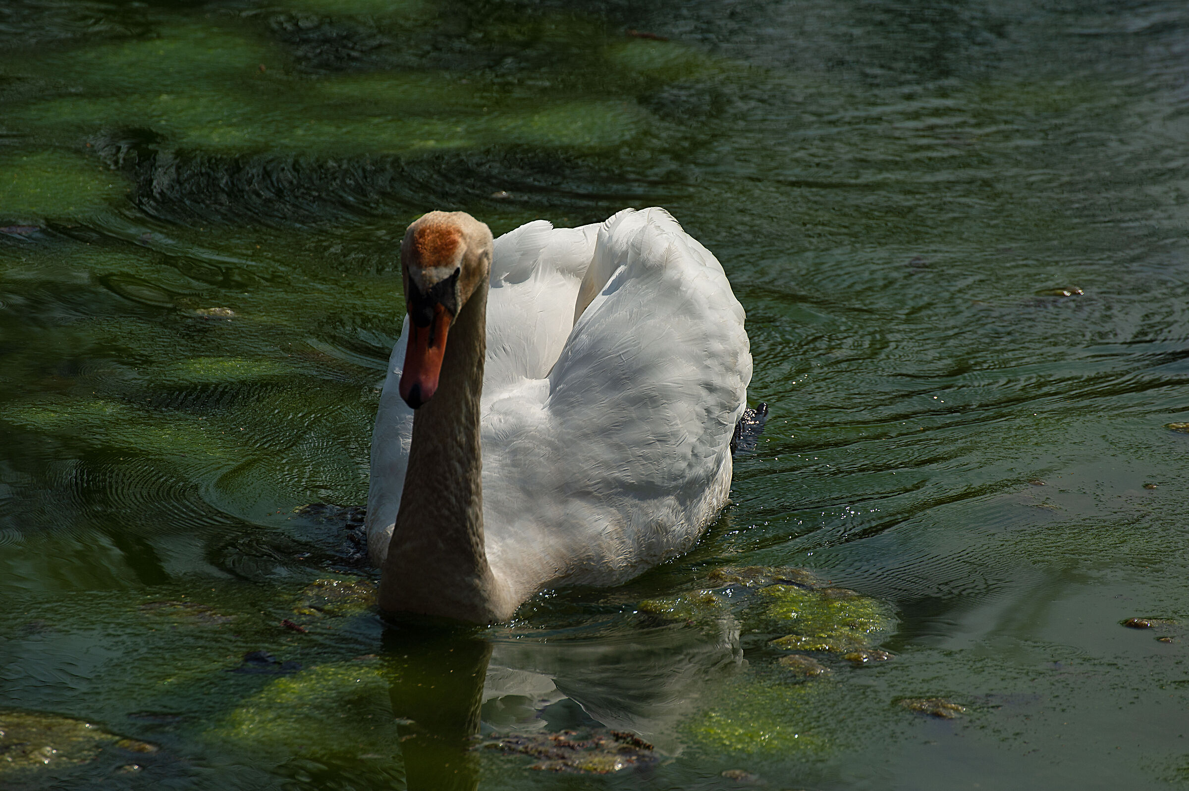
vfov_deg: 5.5
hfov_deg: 8.2
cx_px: 594
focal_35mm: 250
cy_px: 396
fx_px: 8252
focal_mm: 250
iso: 200
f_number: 8
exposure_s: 1/2000
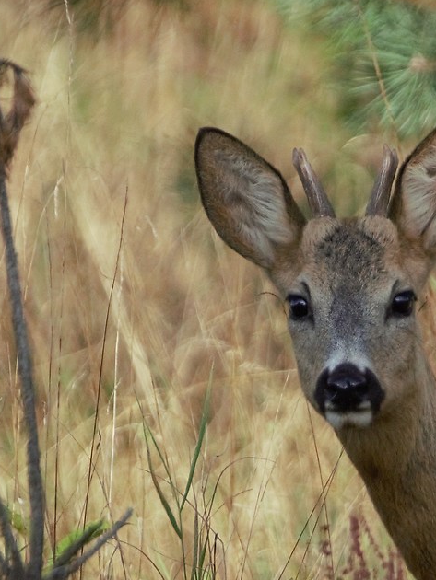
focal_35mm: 2197
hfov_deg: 0.7
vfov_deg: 0.9
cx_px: 371
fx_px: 36871
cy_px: 506
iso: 640
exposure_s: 1/1600
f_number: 5.6
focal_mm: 400
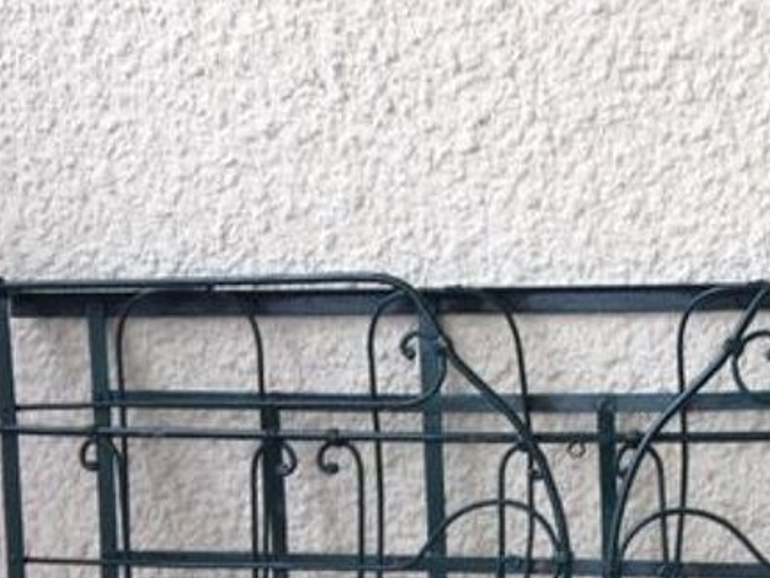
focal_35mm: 67
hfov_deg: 27.6
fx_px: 1491
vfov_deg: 20.9
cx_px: 727
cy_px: 635
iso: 25
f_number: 2.2
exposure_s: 1/50
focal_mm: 4.15
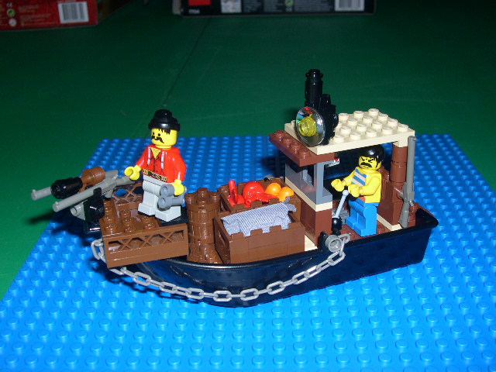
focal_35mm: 42
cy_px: 186
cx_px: 248
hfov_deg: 44.8
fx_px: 602
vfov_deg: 34.3
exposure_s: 1/60
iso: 100
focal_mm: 9
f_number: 8
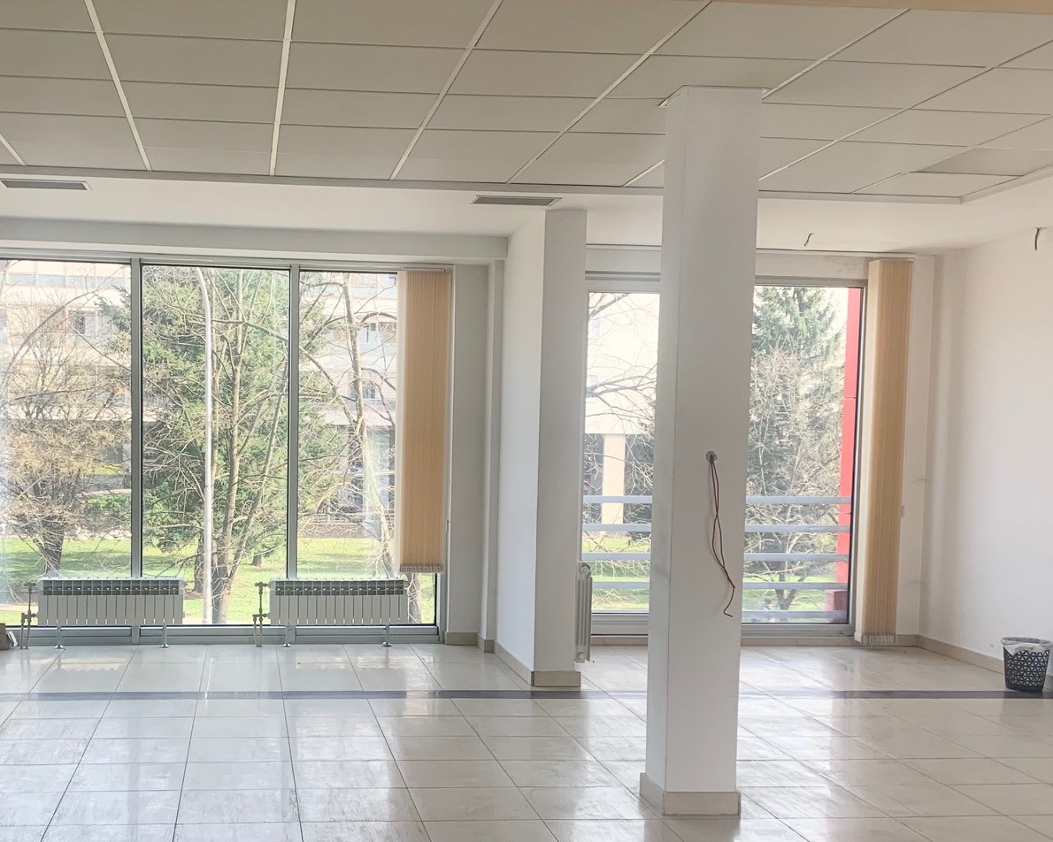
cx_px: 360
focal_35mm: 43
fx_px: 1340
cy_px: 540
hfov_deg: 42.4
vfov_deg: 34.7
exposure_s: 1/121
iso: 50
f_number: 1.8
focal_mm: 4.25
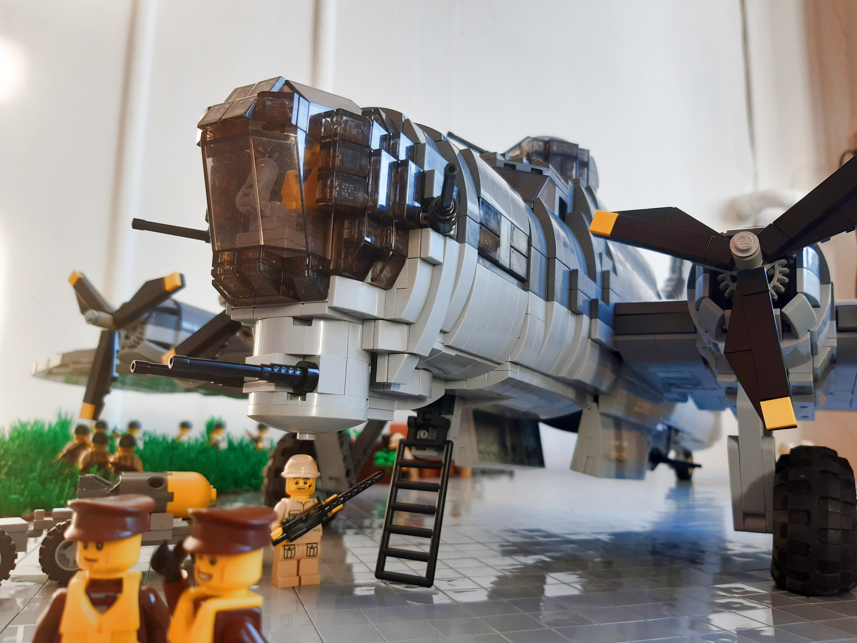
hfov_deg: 67.3
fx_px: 644
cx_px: 428
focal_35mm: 26
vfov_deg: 53.1
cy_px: 322
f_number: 1.7
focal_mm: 3.92
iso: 40
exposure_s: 1/50
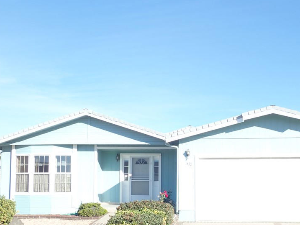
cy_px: 152
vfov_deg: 28.9
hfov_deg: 38.0
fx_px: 433
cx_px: 182
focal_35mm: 50
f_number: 3.5
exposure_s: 1/400
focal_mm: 6.42
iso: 100
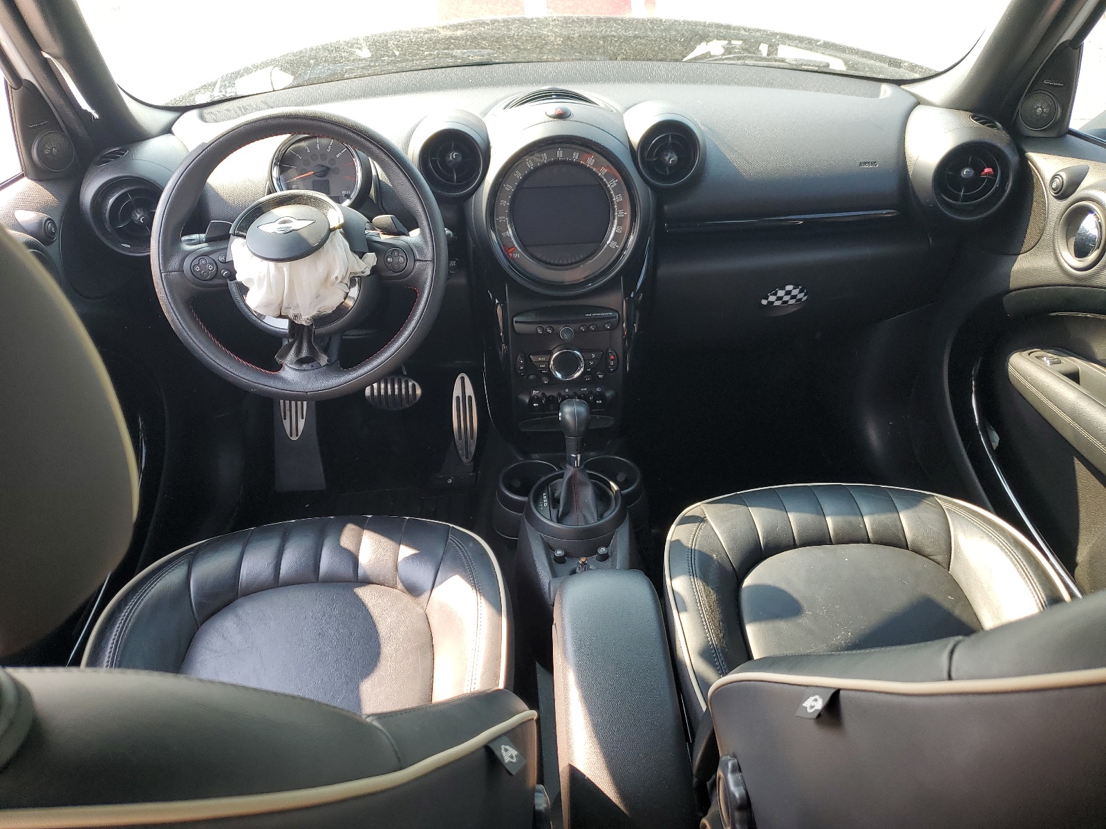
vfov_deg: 53.1
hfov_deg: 67.3
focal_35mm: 26
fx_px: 831
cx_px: 553
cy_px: 414
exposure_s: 1/217
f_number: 1.5
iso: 50
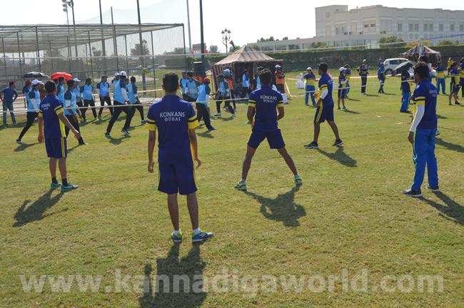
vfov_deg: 31.8
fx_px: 541
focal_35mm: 42
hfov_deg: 46.4
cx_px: 232
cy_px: 154
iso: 100
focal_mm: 28
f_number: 9
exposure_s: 1/320
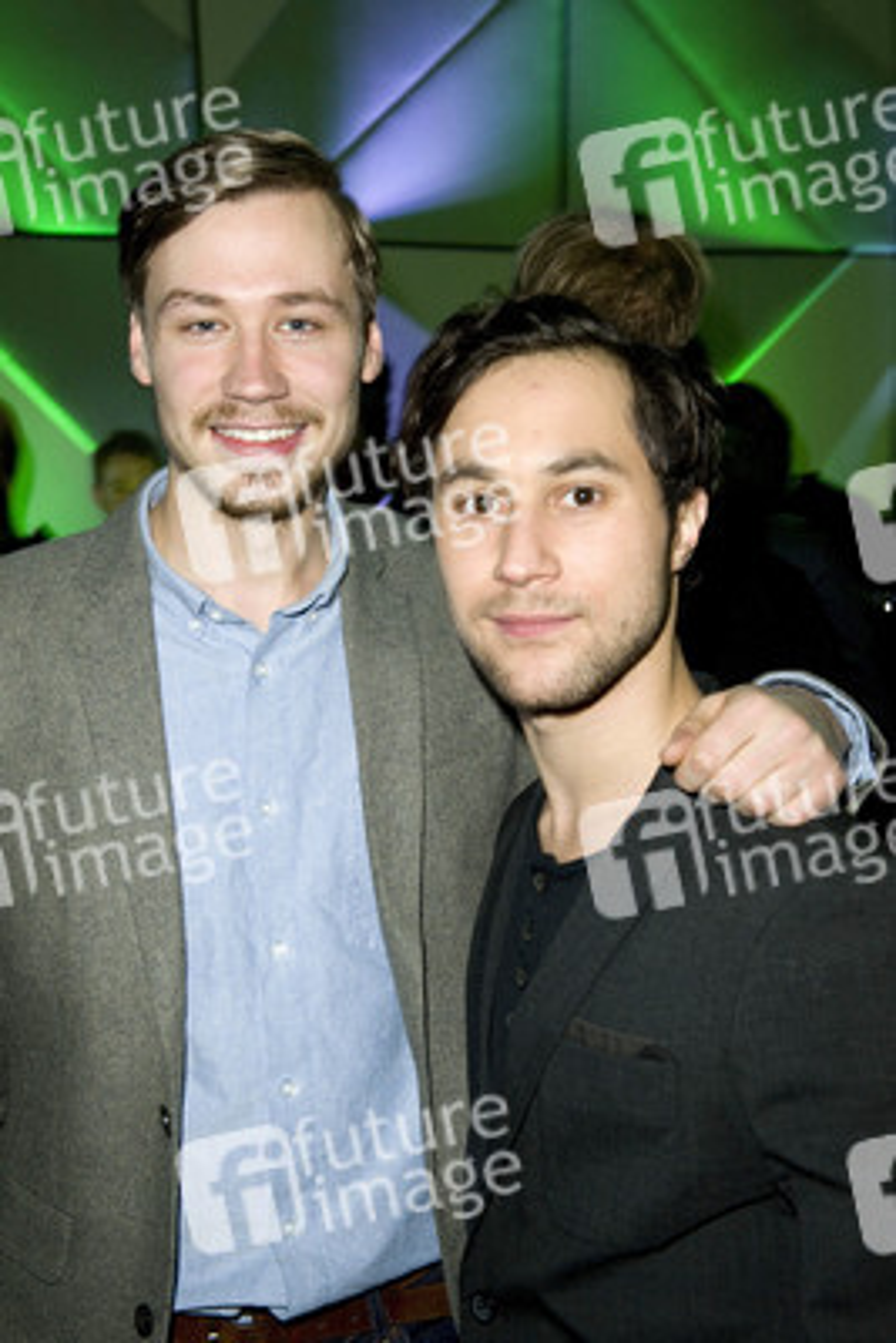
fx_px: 1790
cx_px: 448
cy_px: 672
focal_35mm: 48
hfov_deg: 28.1
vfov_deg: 41.1
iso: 1000
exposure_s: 1/30
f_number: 5.6
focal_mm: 48
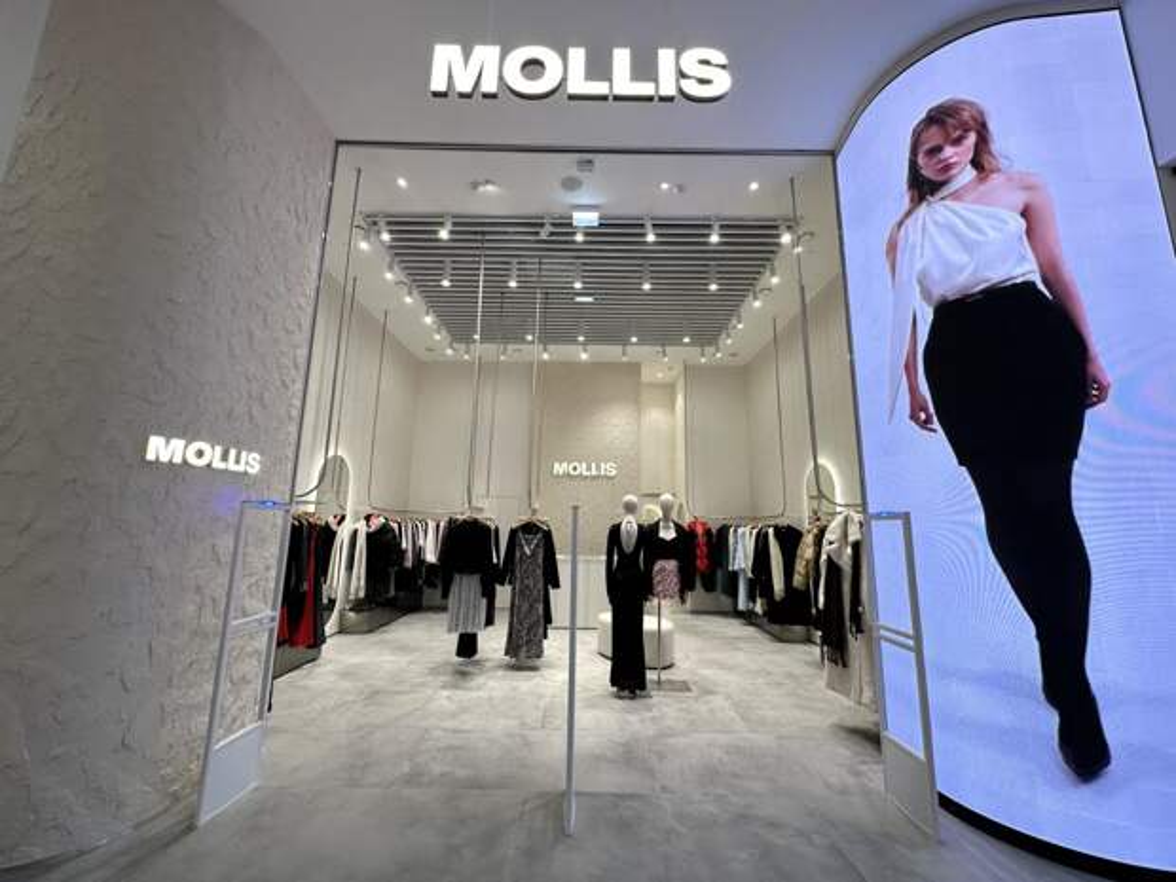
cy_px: 441
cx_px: 588
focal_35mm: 14
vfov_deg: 85.7
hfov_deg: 102.1
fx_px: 476
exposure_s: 1/86
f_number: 2.2
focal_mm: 2.22
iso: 125
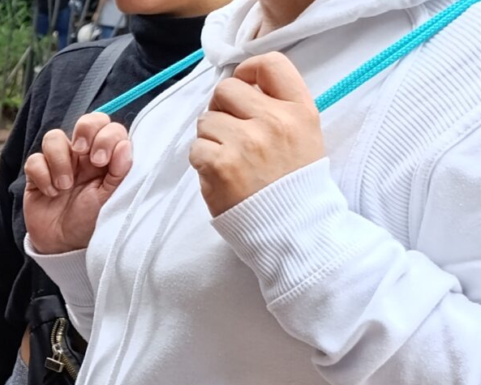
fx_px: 1382
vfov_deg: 15.8
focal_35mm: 97
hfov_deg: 16.2
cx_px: -419
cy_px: 284
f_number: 1.6
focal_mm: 6.14
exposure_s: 1/120
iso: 64
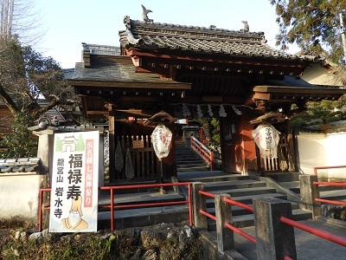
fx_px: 240
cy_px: 130
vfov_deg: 56.8
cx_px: 173
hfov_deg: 71.6
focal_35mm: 24
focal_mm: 4.3
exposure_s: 1/125
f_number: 3.3
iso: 100
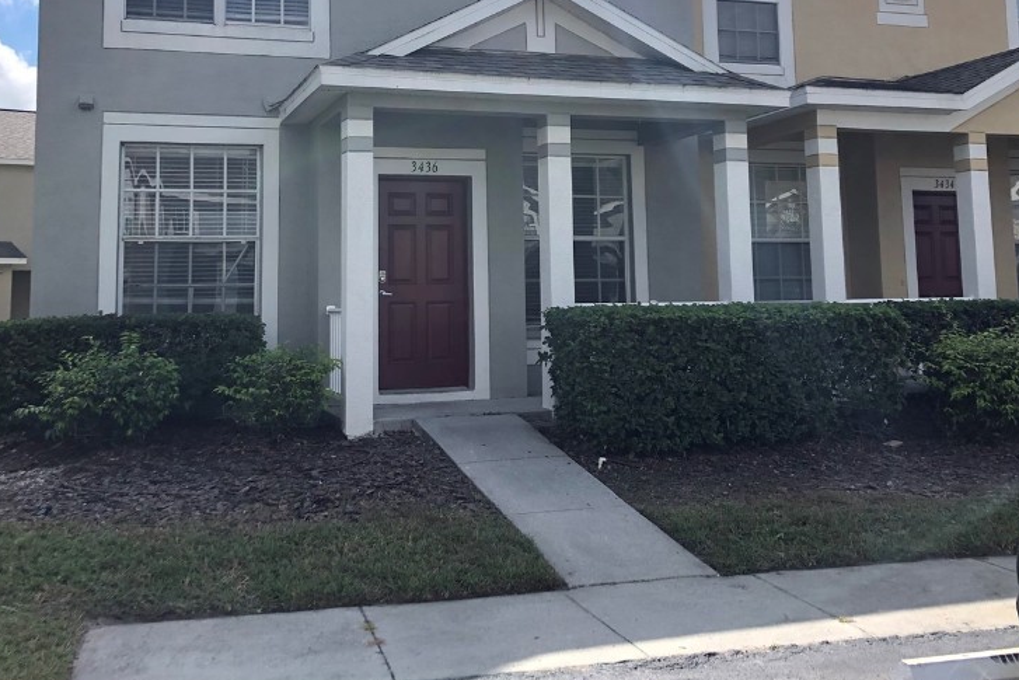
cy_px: 163
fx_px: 1161
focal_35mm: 41
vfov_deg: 32.0
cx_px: 477
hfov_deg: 47.4
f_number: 1.8
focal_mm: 3.99
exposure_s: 1/2088
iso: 20
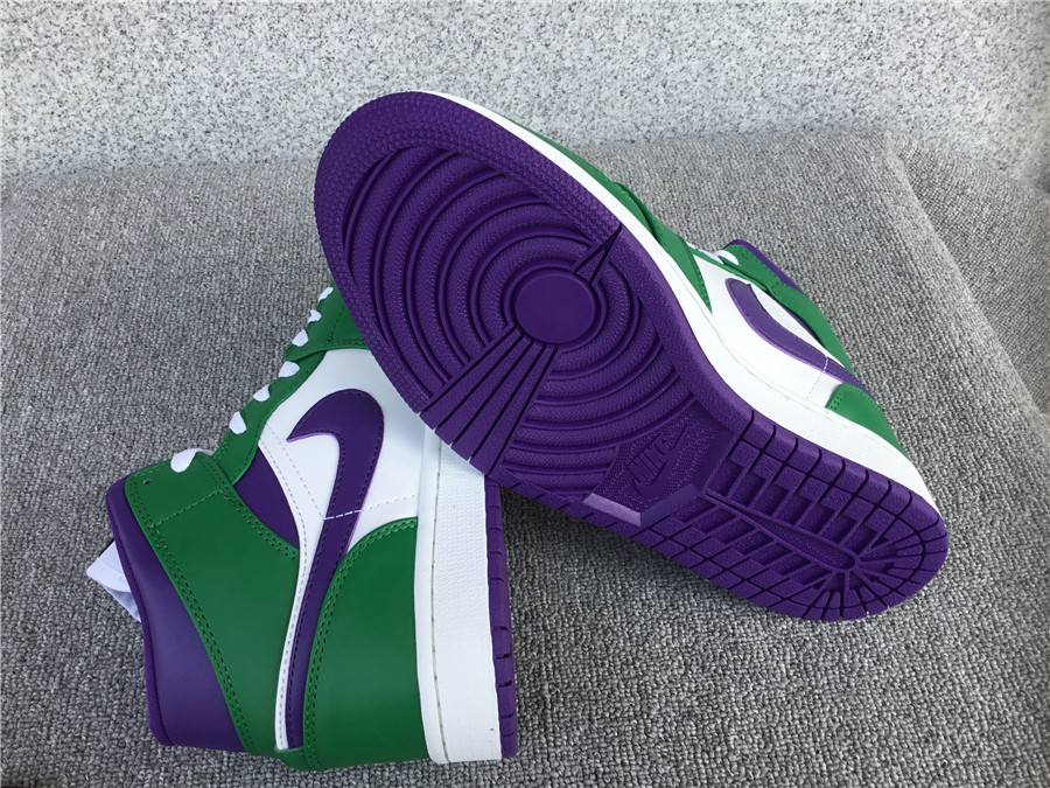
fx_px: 940
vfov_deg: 45.4
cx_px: 525
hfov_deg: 58.4
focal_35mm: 31
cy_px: 394
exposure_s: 1/247
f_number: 2.4
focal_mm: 3.3
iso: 25
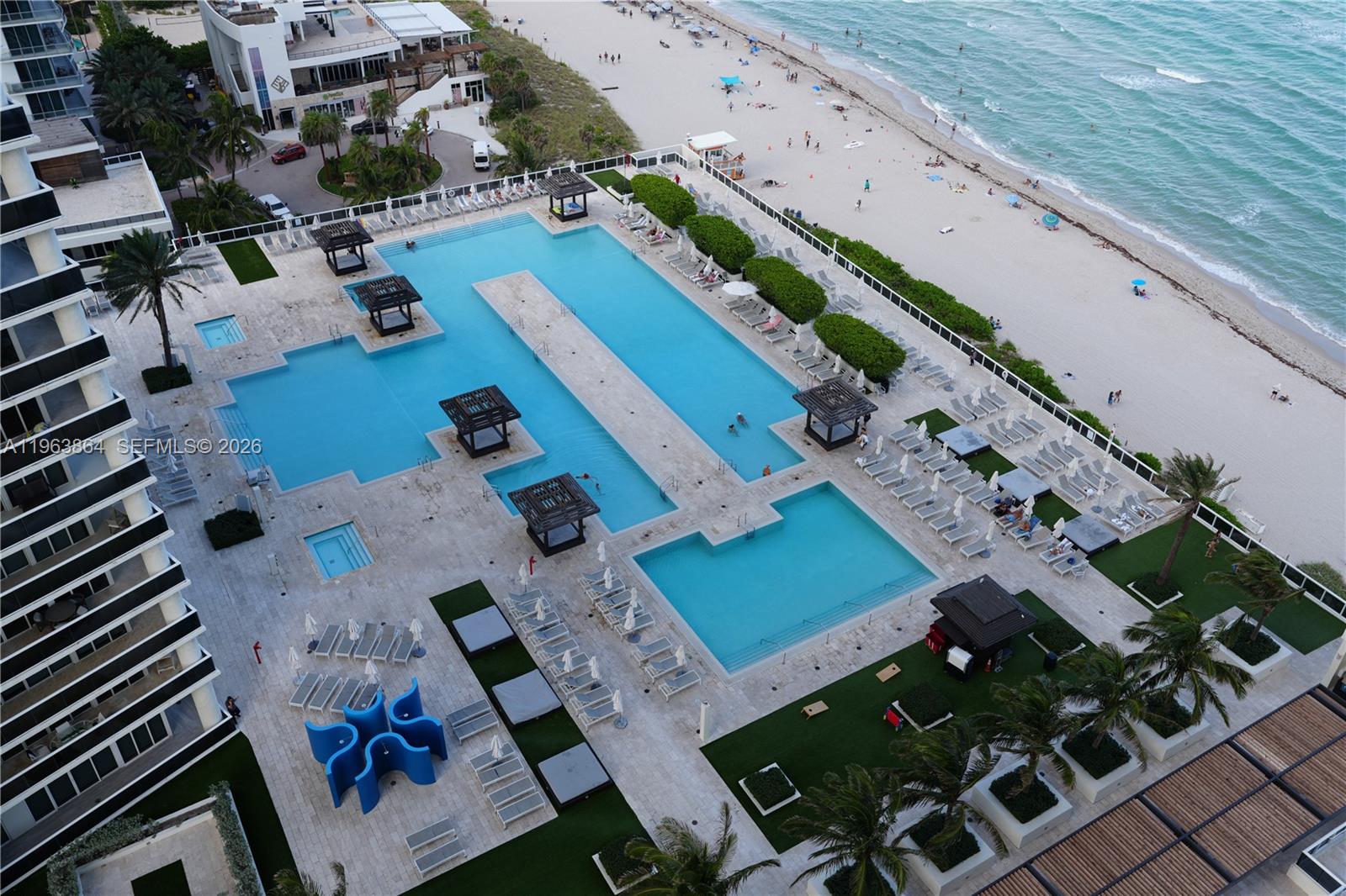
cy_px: 448
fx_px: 1159
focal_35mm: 31
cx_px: 673
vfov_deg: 42.3
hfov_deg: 60.3
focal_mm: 31
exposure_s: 1/200
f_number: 5
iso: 100
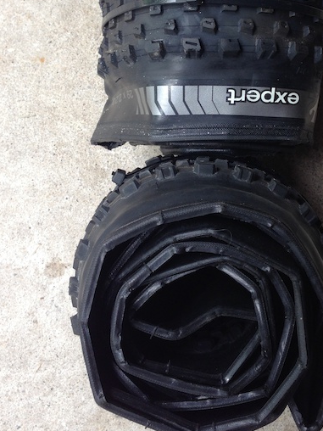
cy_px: 135
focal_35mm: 52
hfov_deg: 27.9
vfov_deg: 36.3
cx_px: 210
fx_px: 647
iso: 50
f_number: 2.4
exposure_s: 1/60
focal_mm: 4.12
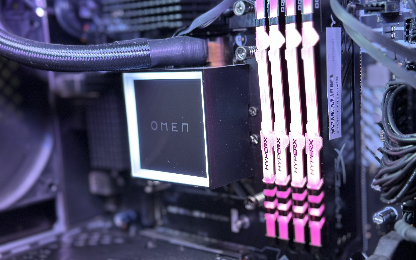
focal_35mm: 51
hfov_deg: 39.6
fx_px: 578
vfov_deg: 25.3
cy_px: 142
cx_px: 208
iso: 200
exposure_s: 1/59
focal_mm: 6.86
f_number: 1.78
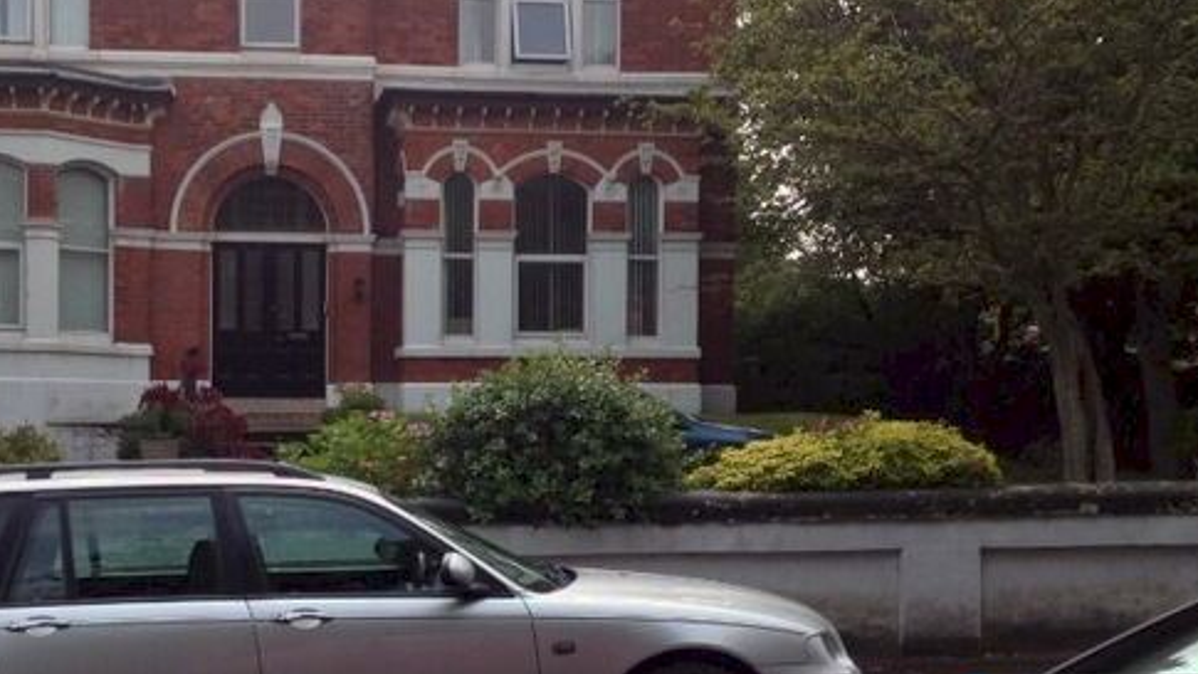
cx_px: 400
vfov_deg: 21.8
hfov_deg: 37.4
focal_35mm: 55
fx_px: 1747
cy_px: 357
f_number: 2.4
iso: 64
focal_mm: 4.28
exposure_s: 1/1104
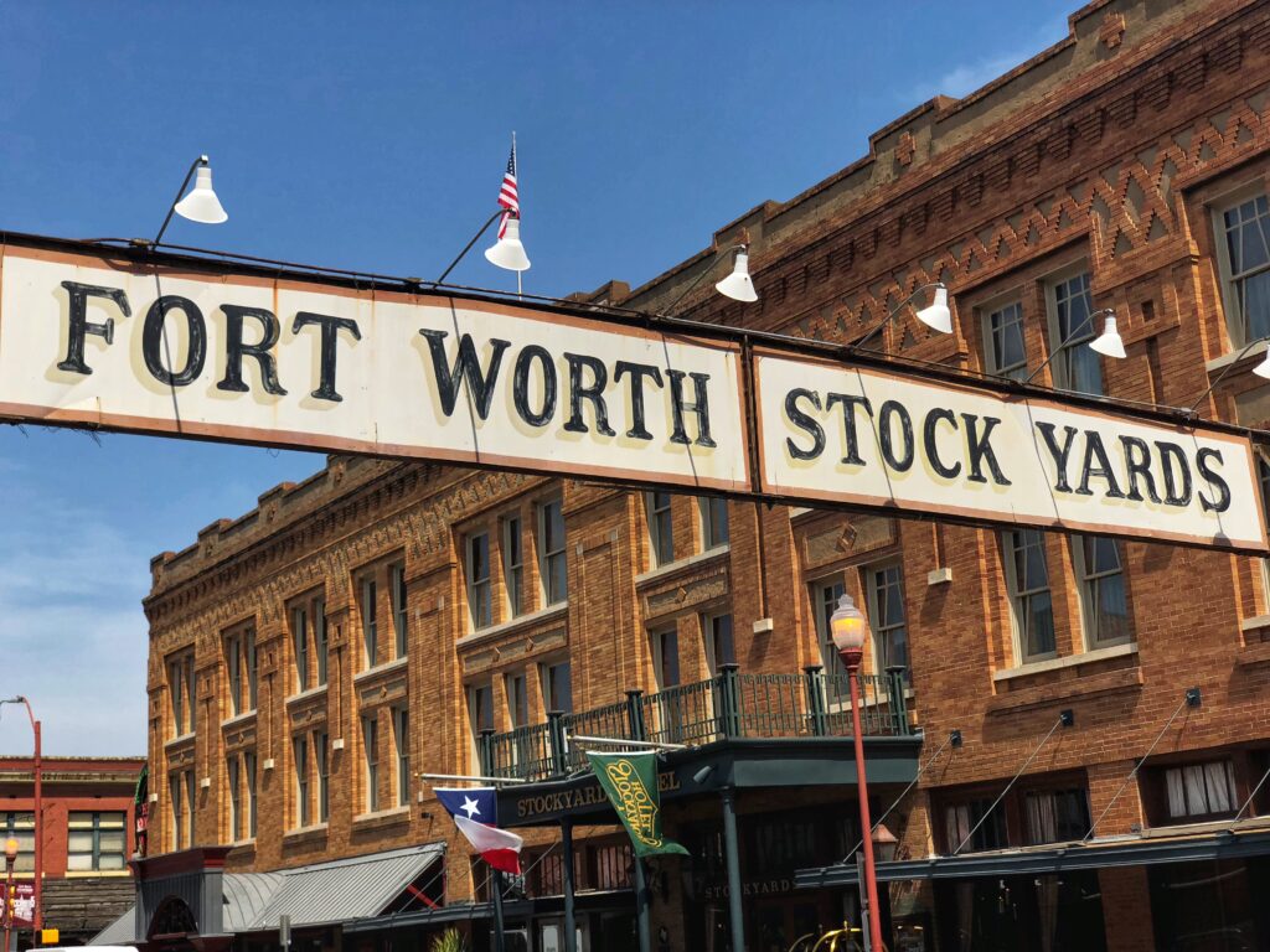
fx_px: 1908
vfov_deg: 28.0
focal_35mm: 52
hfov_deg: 36.8
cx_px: 635
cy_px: 476
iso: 16
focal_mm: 6
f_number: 2.4
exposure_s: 1/1845
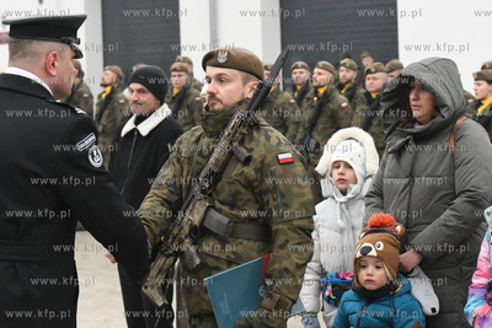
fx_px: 1435
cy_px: 164
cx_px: 246
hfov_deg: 19.4
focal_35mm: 105
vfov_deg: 13.1
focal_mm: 70
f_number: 5.6
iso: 9000
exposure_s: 1/3200
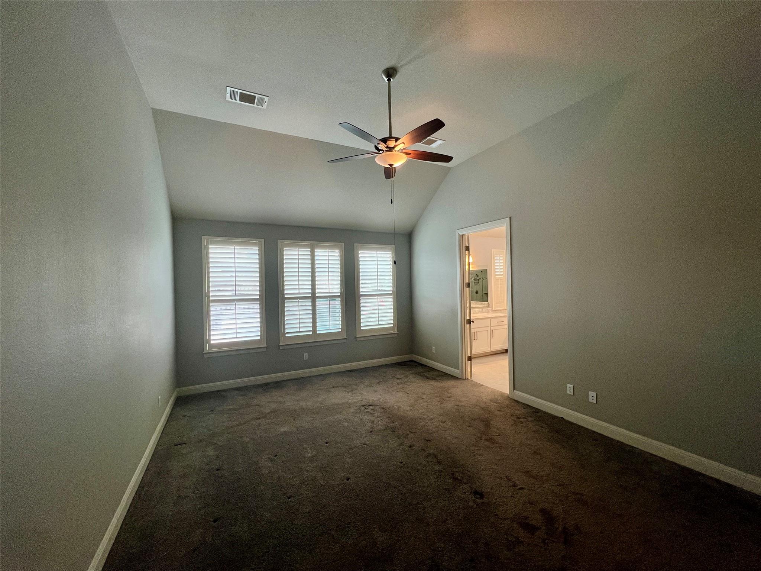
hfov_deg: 106.2
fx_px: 286
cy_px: 286
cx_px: 380
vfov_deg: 89.9
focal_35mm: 13
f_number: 1.8
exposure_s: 1/120
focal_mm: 1.57
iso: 250
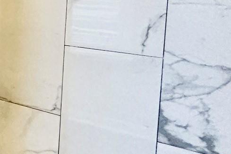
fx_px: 391
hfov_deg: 20.1
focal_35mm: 61
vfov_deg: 21.6
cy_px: 6
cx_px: -212
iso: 320
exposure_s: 1/60
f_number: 2.2
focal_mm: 2.22
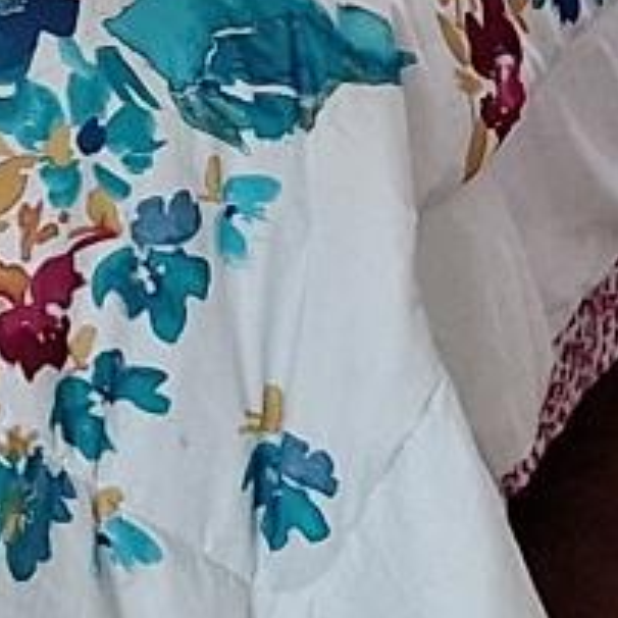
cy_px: -872
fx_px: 4161
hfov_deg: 8.3
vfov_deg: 7.9
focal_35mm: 206
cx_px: -355
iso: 50
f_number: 1.8
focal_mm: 5.54
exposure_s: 1/60
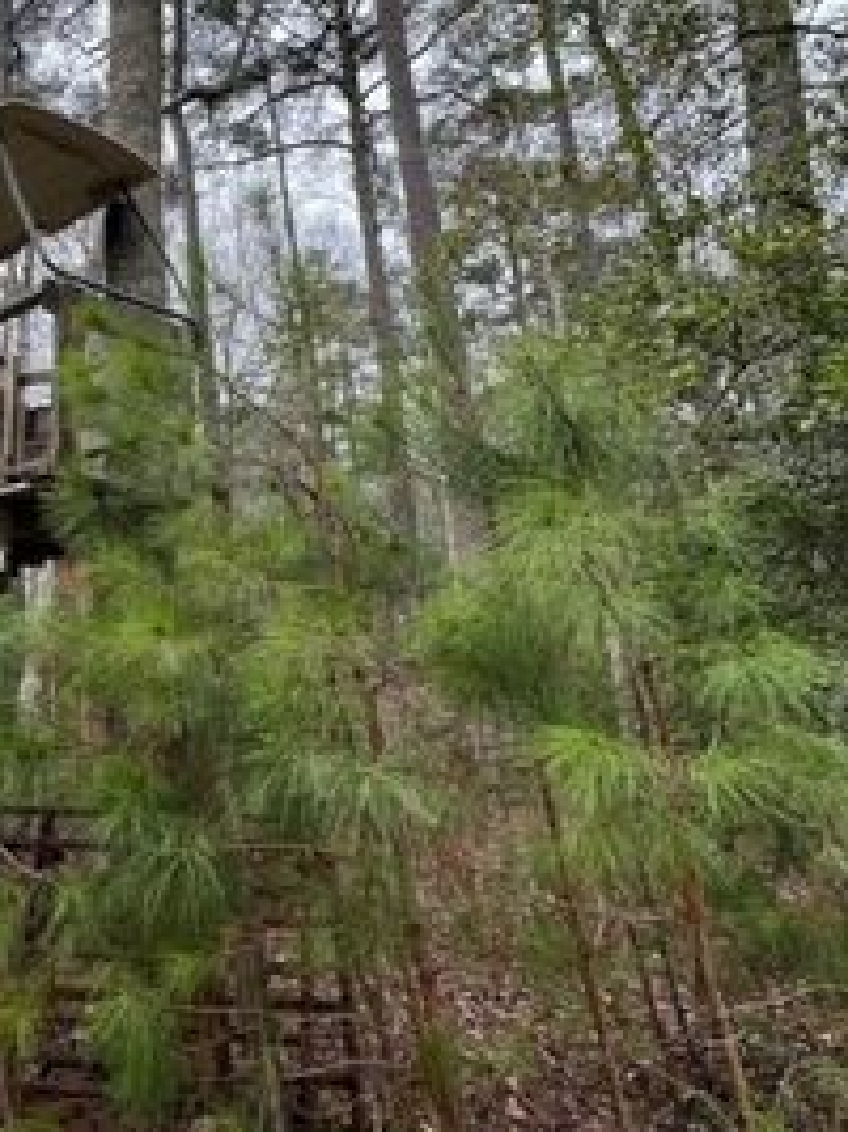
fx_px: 915
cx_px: 91
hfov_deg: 45.3
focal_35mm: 28
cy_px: 379
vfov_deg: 61.9
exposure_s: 1/309
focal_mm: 1.57
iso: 32
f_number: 1.8
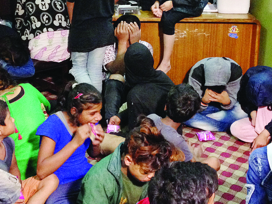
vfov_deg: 20.3
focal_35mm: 72
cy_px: 63
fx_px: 566
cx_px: 150
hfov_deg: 27.0
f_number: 2.4
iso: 400
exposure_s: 1/17
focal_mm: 4.12
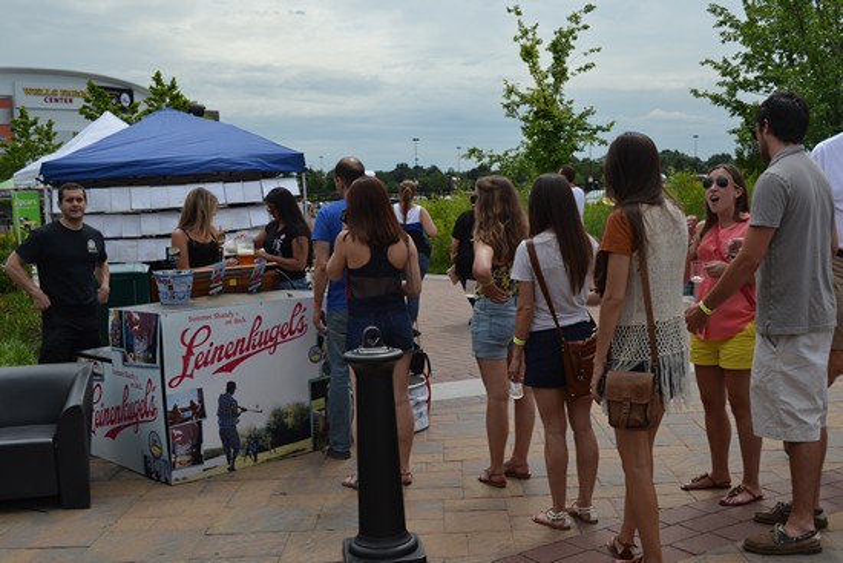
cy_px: 282
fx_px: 913
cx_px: 422
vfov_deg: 34.2
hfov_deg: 49.5
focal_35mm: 39
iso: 100
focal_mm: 26
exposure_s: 1/160
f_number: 6.3
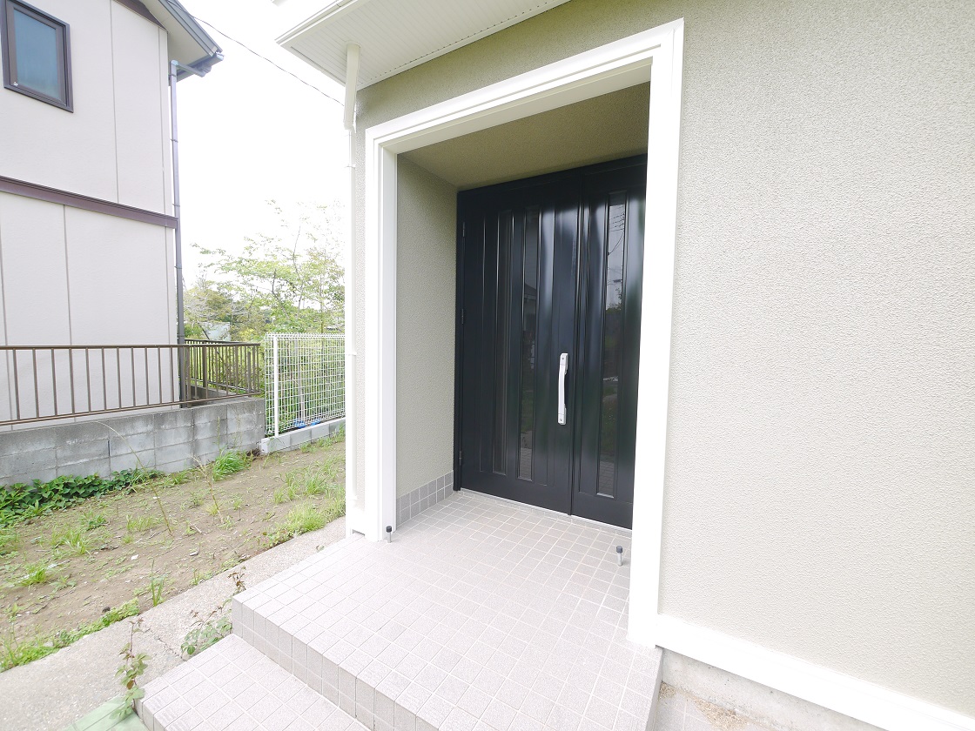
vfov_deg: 85.7
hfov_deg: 102.1
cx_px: 488
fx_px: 394
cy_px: 366
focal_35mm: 14
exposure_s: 1/200
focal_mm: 7
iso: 160
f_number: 5
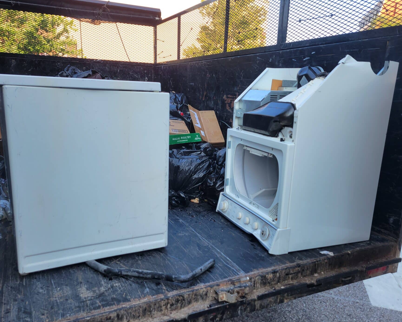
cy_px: 175
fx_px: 357
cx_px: 197
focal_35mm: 30
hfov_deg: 58.8
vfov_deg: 48.5
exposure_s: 1/348
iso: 40
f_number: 1.8
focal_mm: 5.4
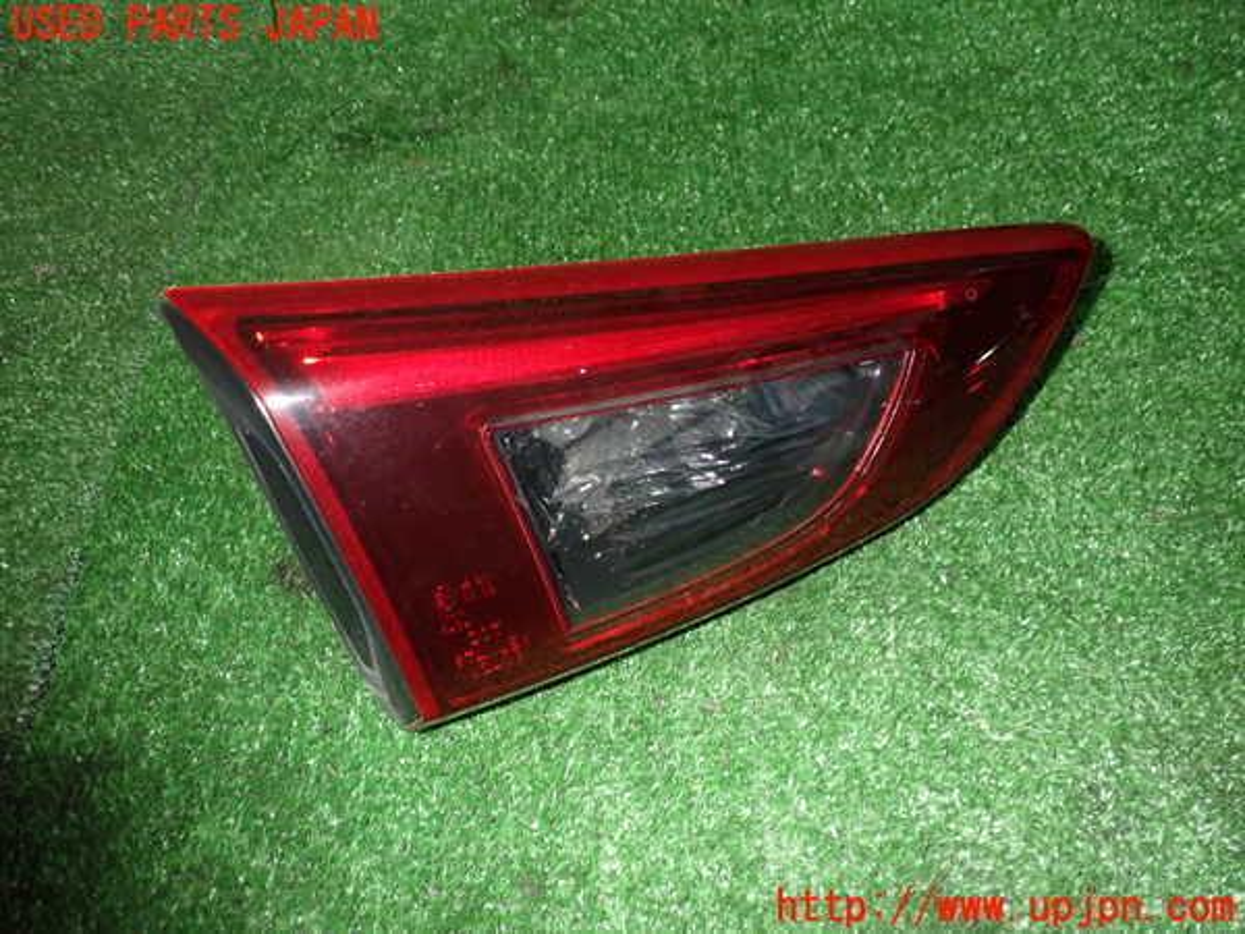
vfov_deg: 46.8
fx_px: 1079
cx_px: 622
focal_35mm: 30
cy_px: 467
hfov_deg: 60.0
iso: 800
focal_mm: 5.4
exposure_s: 1/30
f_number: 6.3
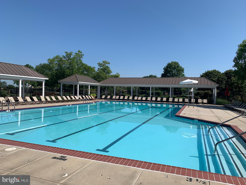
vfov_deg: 53.1
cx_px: 123
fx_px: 185
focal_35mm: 26
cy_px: 92
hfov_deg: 67.3
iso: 25
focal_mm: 4.25
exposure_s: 1/3401
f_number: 1.8
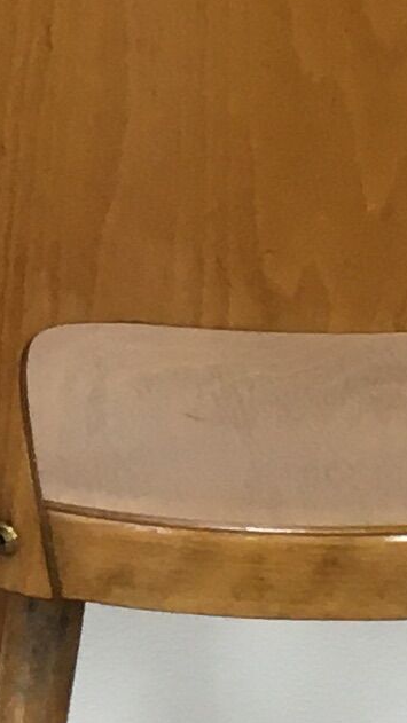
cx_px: -154
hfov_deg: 6.0
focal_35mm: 202
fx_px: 3875
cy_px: 368
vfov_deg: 10.7
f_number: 2.2
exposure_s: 1/33
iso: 40
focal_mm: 4.15
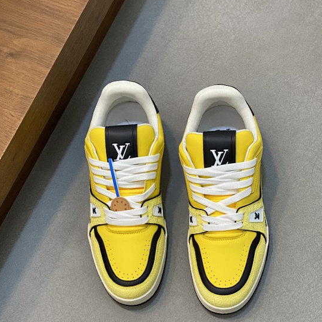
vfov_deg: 25.2
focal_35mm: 68
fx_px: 716
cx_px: 165
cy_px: 210
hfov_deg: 25.4
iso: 100
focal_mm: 6
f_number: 2
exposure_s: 1/100
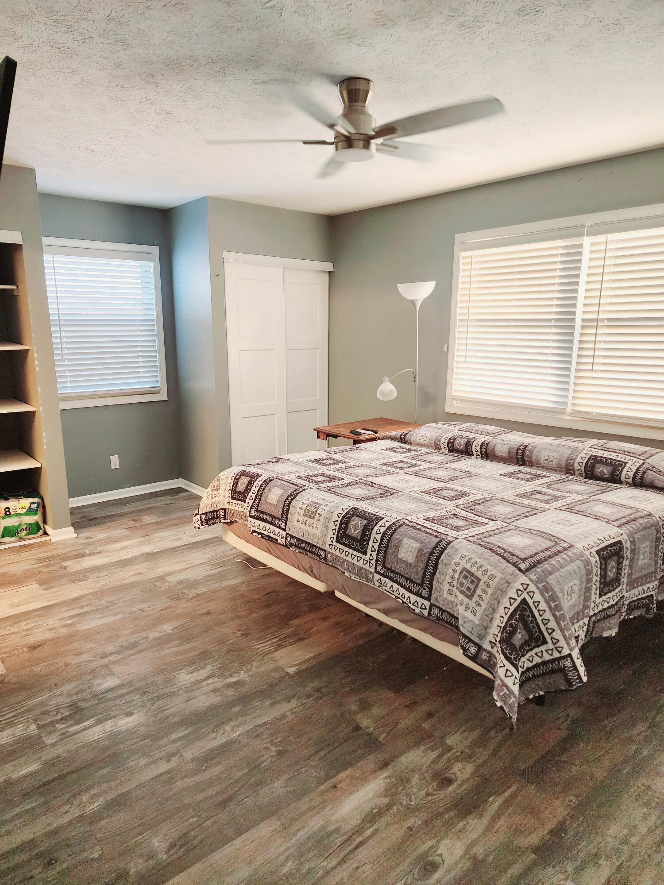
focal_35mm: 23
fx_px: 588
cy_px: 442
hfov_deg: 58.9
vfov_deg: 73.9
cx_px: 332
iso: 320
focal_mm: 6.4
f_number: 1.8
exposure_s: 1/120
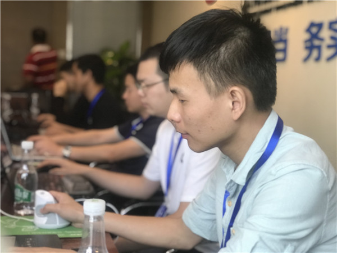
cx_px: 168
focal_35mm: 57
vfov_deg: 25.7
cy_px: 126
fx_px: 555
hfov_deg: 33.8
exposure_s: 1/50
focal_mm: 6.6
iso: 64
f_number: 2.8
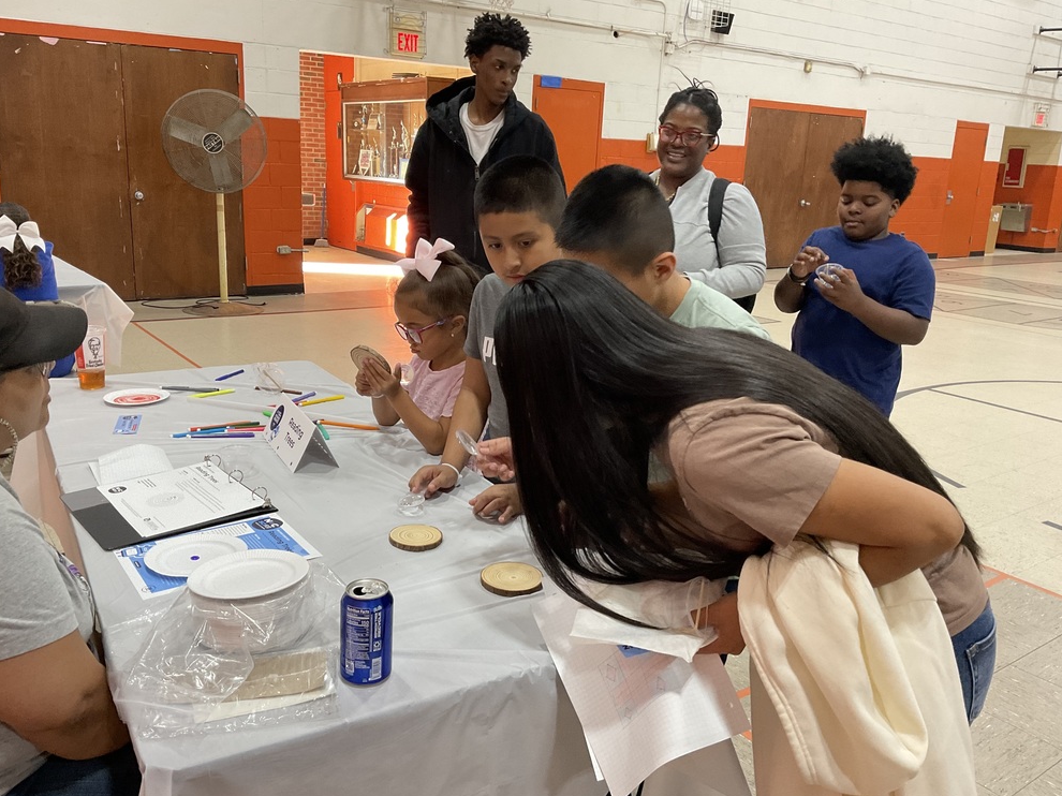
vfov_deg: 46.8
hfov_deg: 60.0
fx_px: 920
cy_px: 390
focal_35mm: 30
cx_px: 530
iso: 125
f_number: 1.8
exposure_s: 1/60
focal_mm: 3
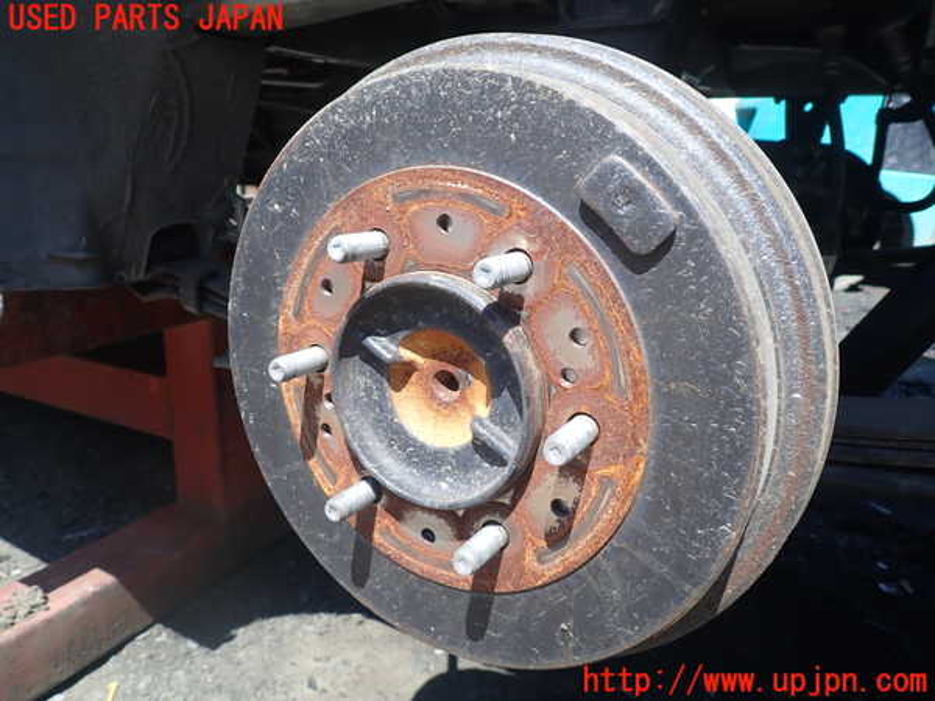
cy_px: 350
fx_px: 675
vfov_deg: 54.9
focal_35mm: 25
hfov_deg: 69.4
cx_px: 468
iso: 100
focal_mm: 4.5
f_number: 2.8
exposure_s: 1/500
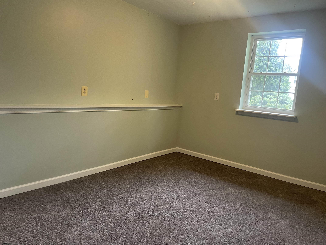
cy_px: 122
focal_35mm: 26
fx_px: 245
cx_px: 163
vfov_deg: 53.1
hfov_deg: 67.3
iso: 125
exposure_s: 1/60
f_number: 1.6
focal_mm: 4.2
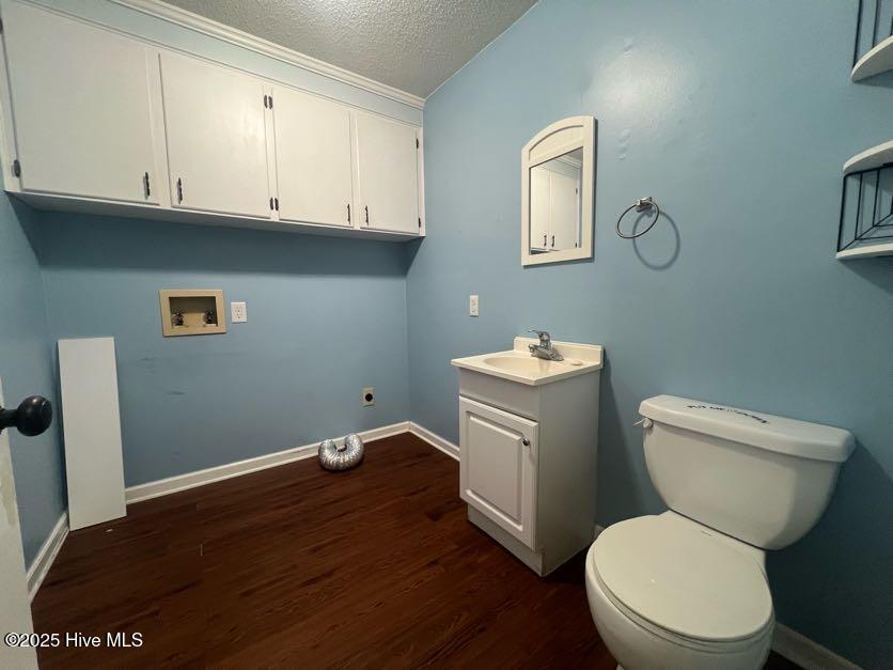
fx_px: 335
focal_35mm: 13
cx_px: 446
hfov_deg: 106.2
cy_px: 335
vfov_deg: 89.9
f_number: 1.8
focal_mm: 1.57
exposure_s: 1/60
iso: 250
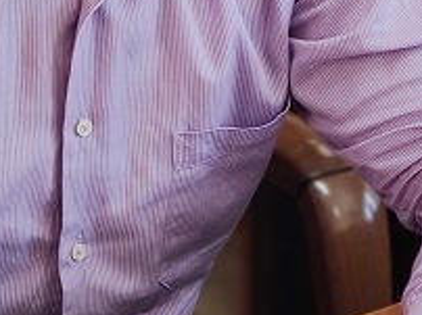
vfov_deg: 7.3
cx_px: 403
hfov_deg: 9.7
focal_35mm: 203
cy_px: 69
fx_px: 2472
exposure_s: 1/100
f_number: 2
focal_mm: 8.16
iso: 190
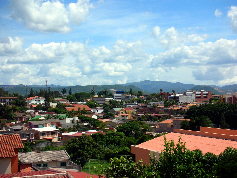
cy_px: 89
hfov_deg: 31.7
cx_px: 118
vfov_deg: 24.0
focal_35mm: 61
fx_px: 418
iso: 50
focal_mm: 10.1
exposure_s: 1/72.3
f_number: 11.3
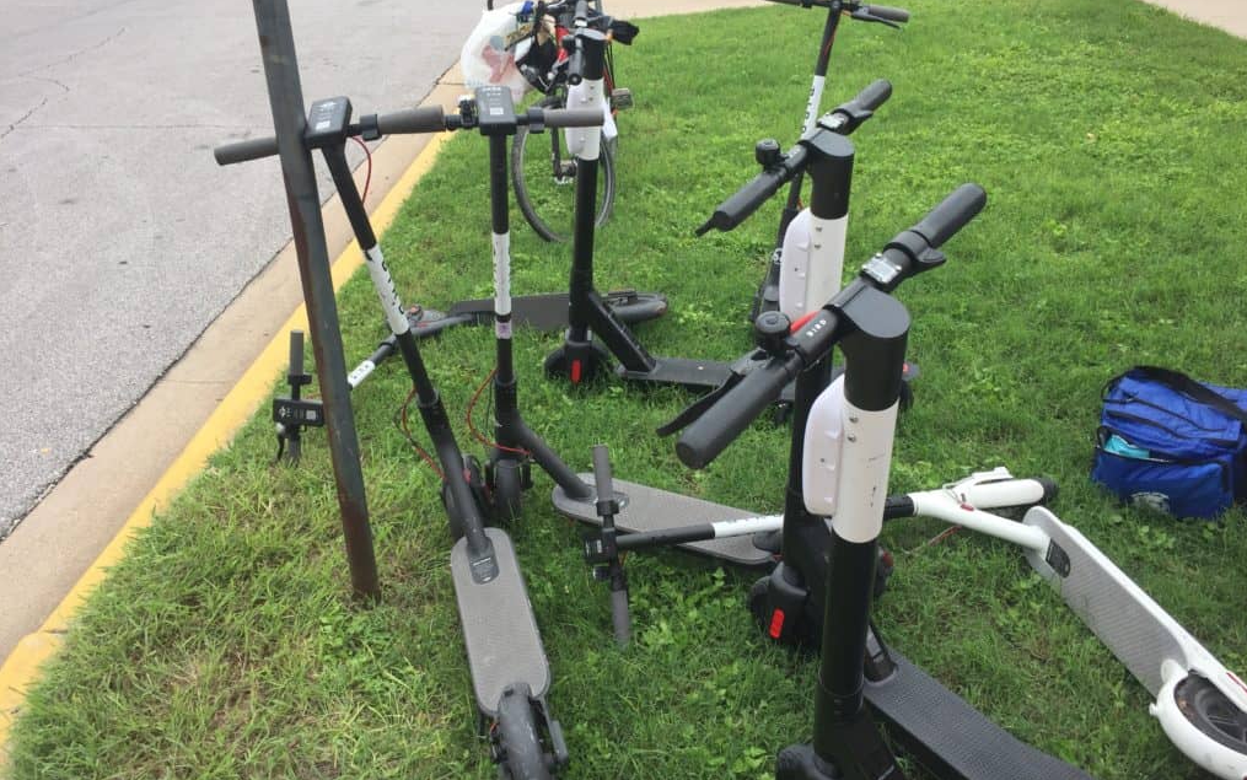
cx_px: 628
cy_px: 350
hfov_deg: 61.2
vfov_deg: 40.6
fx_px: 1054
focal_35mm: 31
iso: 32
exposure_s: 1/791
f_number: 2.2
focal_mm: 4.15
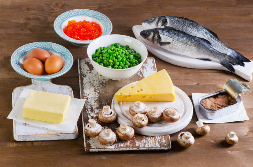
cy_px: 84
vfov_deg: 10.7
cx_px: 126
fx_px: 894
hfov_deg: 16.1
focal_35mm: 128
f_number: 10
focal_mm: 85
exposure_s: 1/200
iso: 100
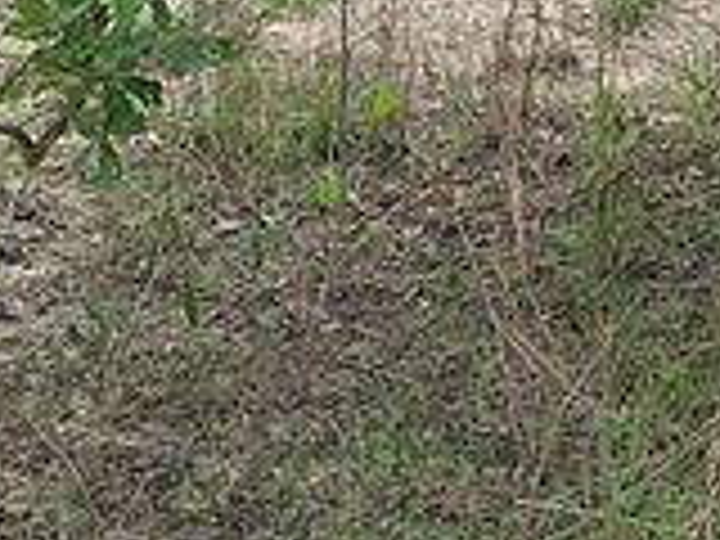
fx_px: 2558
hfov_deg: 15.3
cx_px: 920
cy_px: -488
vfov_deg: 11.1
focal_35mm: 123
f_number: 1.8
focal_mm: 4.69
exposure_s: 1/985
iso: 50
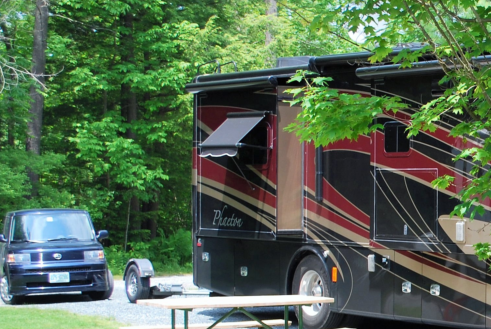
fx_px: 1475
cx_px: 583
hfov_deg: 18.0
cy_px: 285
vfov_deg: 12.6
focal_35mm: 108
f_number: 5.6
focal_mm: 28
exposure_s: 1/125
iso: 100
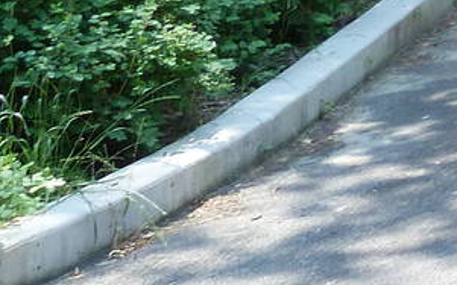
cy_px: -296
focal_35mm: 141
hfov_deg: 12.1
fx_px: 1756
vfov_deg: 8.8
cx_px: 1078
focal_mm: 4.5
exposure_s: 1/160
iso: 125
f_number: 4
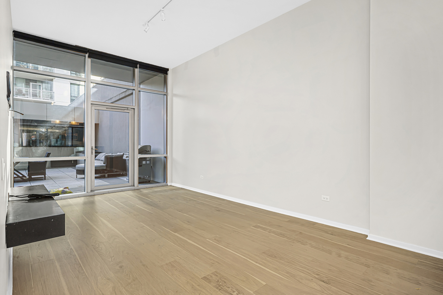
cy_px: 148
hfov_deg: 90.0
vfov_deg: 67.4
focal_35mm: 18
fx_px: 221
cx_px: 222
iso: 400
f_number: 5.6
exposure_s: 1/30
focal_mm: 18
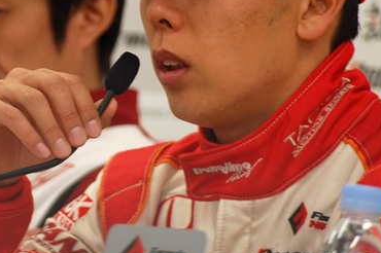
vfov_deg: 2.3
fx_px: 6196
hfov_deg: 3.5
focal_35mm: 586
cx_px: 86
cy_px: 69
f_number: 5.6
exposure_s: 1/60
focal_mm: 200
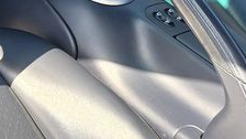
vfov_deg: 8.9
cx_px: 7
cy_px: -52
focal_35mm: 134
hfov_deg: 15.7
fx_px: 874
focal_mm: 6.3
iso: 16
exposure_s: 1/180
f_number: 1.7
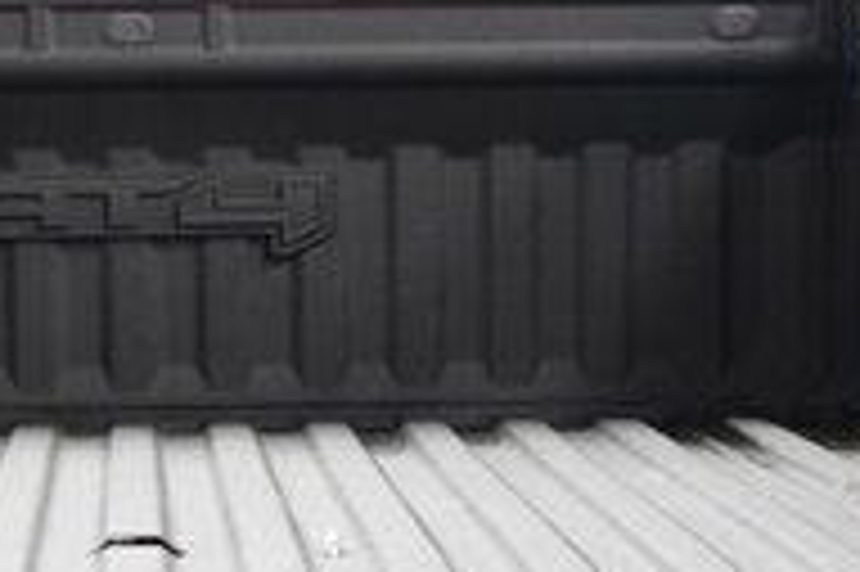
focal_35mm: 161
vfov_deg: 8.5
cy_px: 412
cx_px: 122
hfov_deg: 12.7
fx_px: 3843
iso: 1600
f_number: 2.8
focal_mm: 32
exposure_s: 1/60
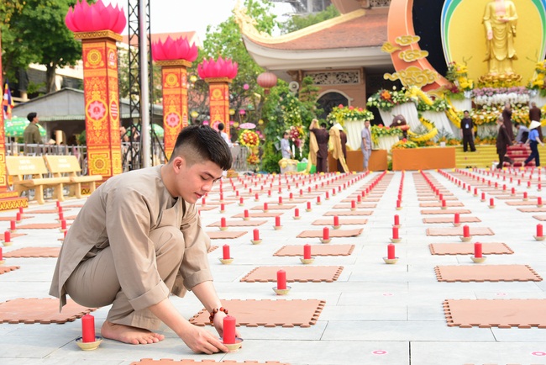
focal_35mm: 48
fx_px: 728
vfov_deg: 28.1
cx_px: 273
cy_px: 182
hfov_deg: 41.1
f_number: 5.6
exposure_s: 1/200
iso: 250
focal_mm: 48
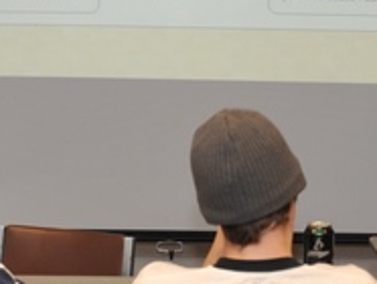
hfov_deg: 12.0
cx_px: 188
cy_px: 163
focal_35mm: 165
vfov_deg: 9.0
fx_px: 1799
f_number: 5
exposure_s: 1/60
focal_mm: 32
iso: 360
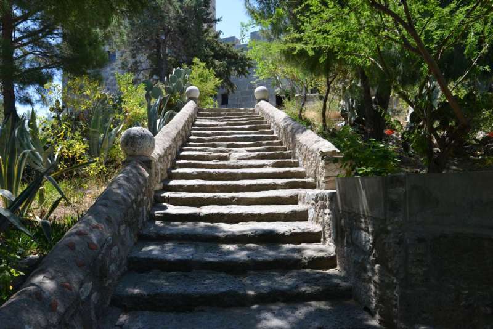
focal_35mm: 32
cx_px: 246
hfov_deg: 58.7
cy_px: 164
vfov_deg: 41.1
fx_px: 438
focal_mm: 32
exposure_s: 1/160
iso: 800
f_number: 11
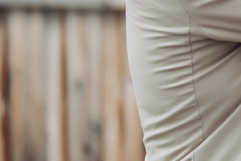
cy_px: 14
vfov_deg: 5.5
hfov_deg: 7.8
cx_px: 503
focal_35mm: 251
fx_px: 1680
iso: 125
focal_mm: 50
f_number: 1.4
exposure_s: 1/1250
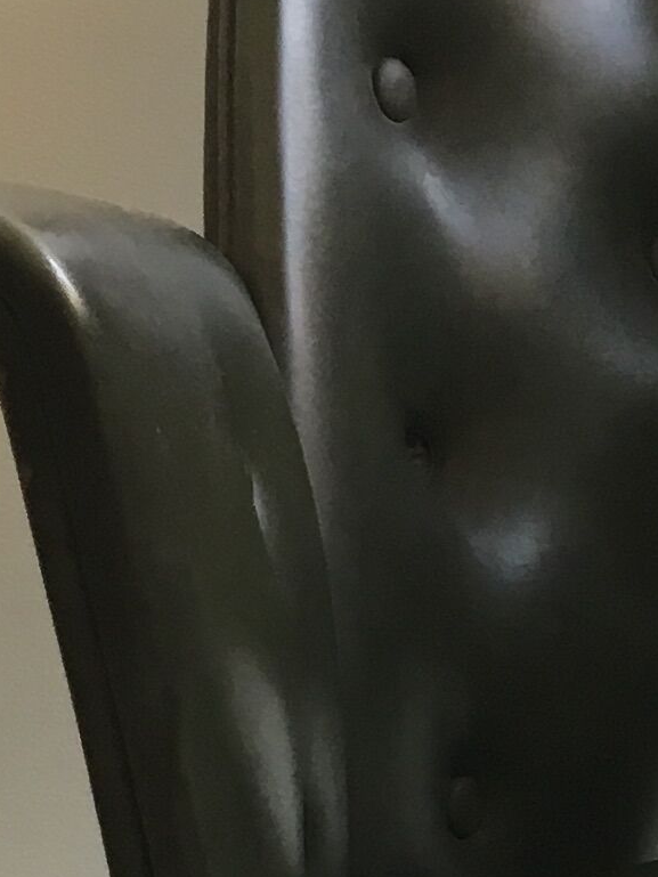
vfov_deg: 12.5
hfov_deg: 9.3
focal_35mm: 152
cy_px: 1175
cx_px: 1171
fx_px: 3851
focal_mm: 4.15
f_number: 2.2
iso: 32
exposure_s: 1/33
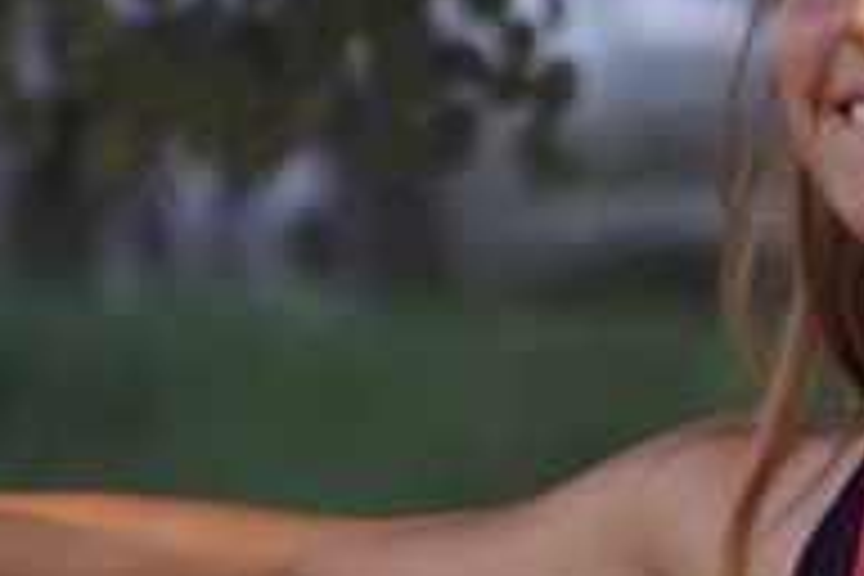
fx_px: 37509
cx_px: 914
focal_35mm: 1563
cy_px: 736
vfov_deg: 0.9
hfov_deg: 1.3
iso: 640
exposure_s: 1/320
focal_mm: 200
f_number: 6.3
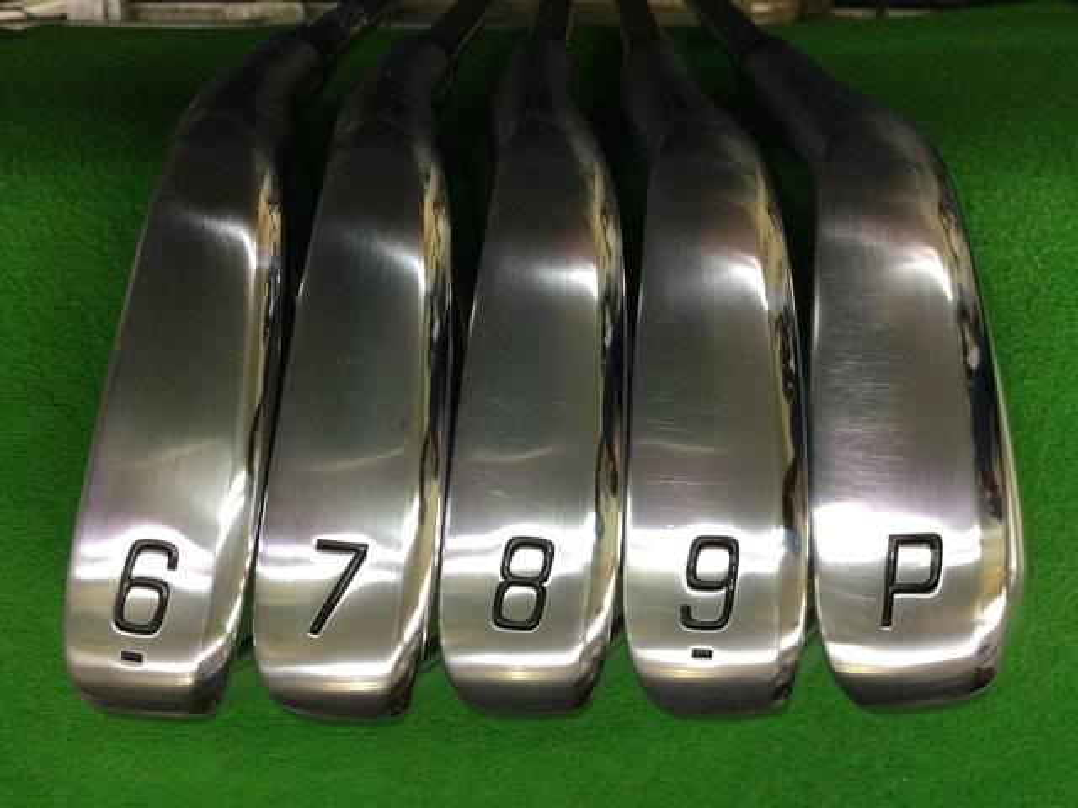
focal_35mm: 31
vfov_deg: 45.4
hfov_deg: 58.4
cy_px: 404
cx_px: 539
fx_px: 965
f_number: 2.4
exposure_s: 1/30
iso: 40
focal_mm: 3.3
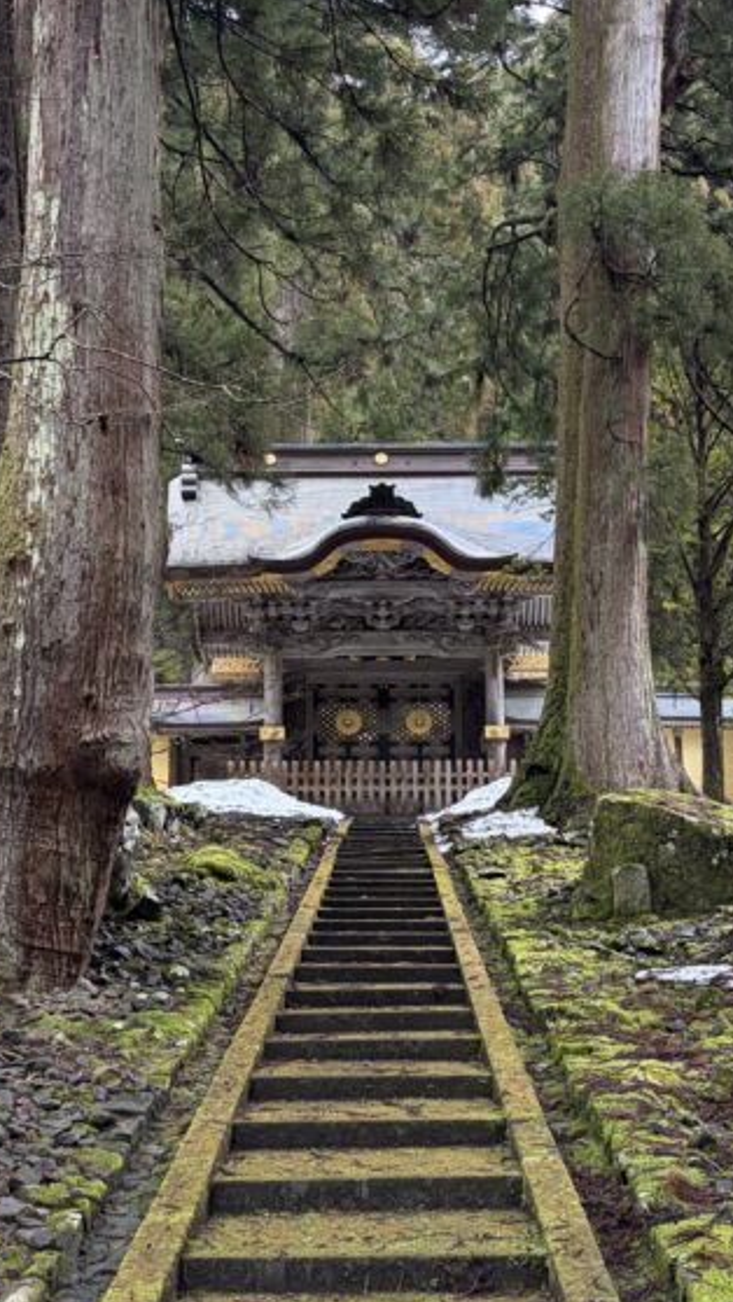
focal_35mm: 52
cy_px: 581
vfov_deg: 39.8
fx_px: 1796
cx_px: 338
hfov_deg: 23.1
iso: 125
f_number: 1.6
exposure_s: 1/91
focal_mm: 5.96
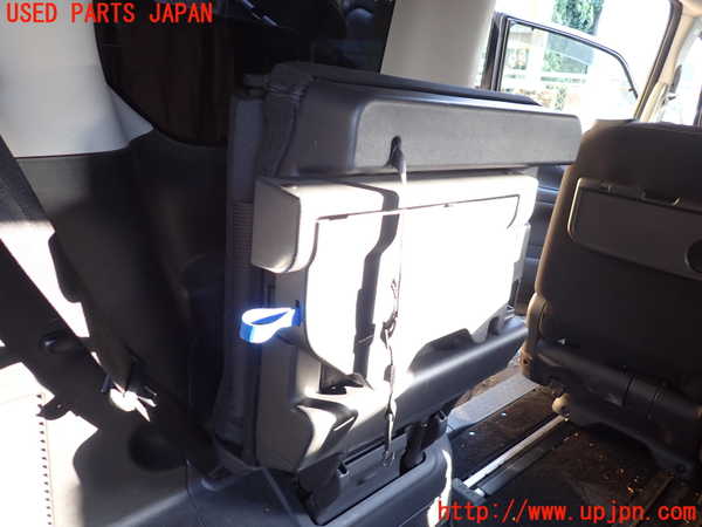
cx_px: 351
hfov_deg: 69.4
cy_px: 264
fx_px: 507
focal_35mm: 25
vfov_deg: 54.9
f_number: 2
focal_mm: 4.5
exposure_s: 1/50
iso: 200
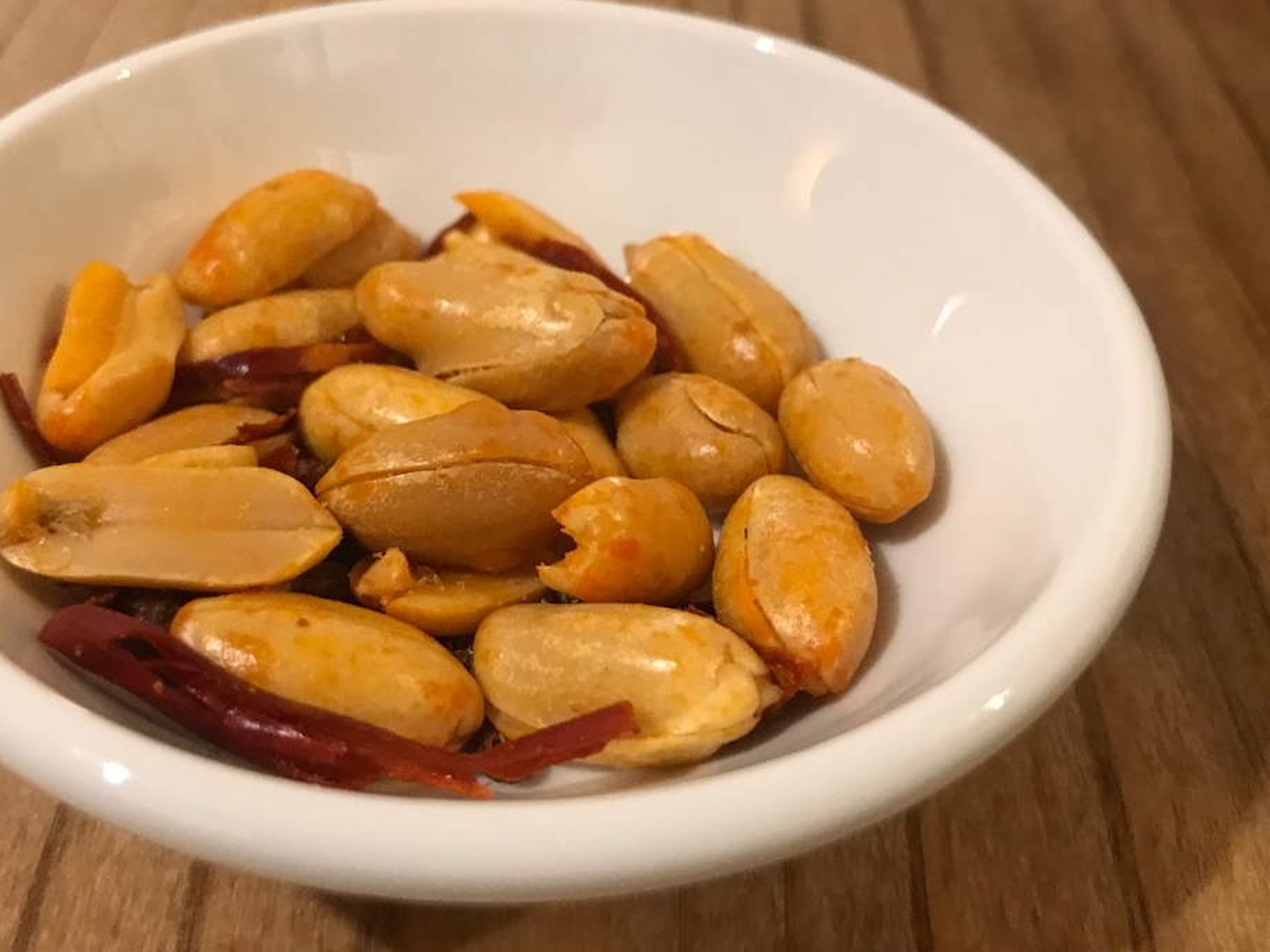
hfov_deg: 49.9
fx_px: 1357
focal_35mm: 37
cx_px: 520
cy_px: 384
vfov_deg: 38.5
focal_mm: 3.99
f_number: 1.8
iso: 100
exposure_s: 1/13
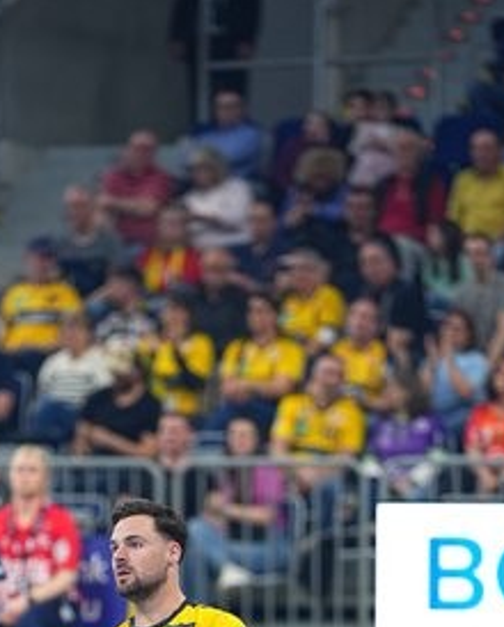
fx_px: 5153
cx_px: 112
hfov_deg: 5.6
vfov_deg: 6.9
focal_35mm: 277
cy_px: 677
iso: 1000
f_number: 1.8
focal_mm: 135
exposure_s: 1/1600
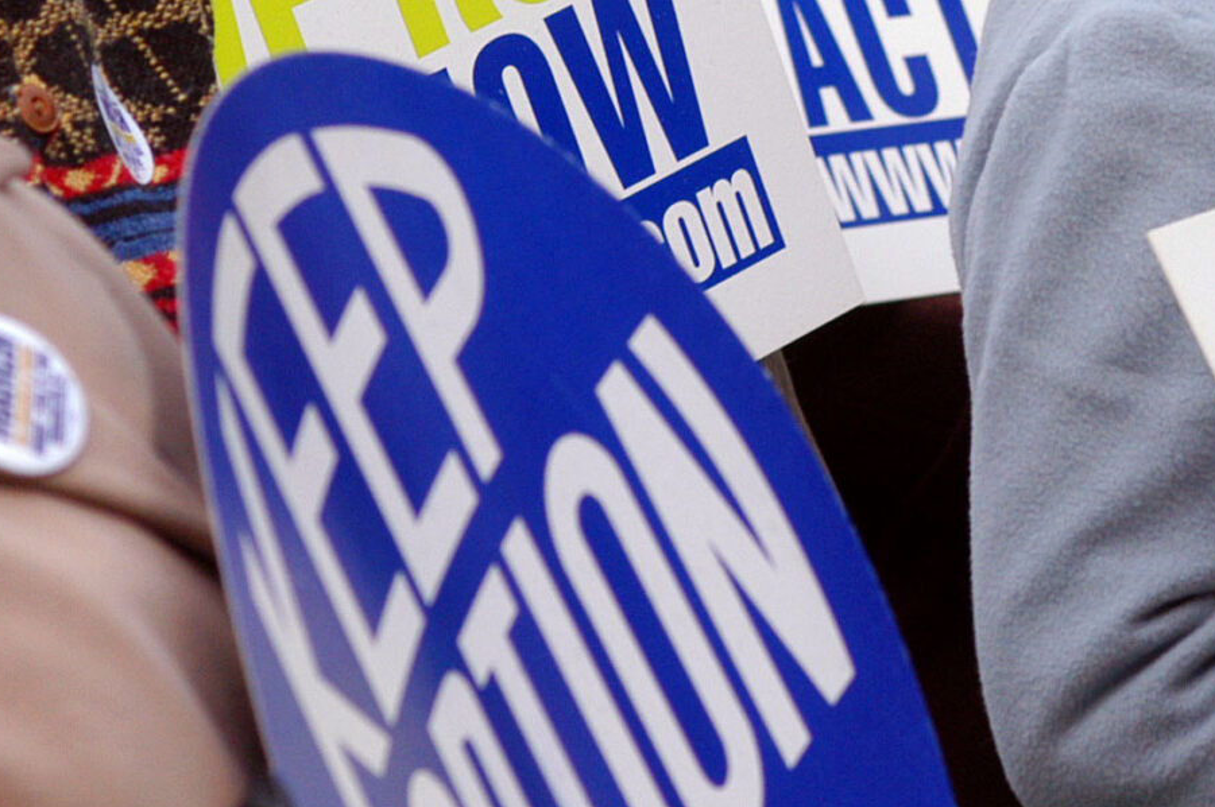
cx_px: 1363
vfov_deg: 3.8
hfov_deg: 5.7
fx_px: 12220
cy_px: 36
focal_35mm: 362
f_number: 5.6
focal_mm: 85
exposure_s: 1/500
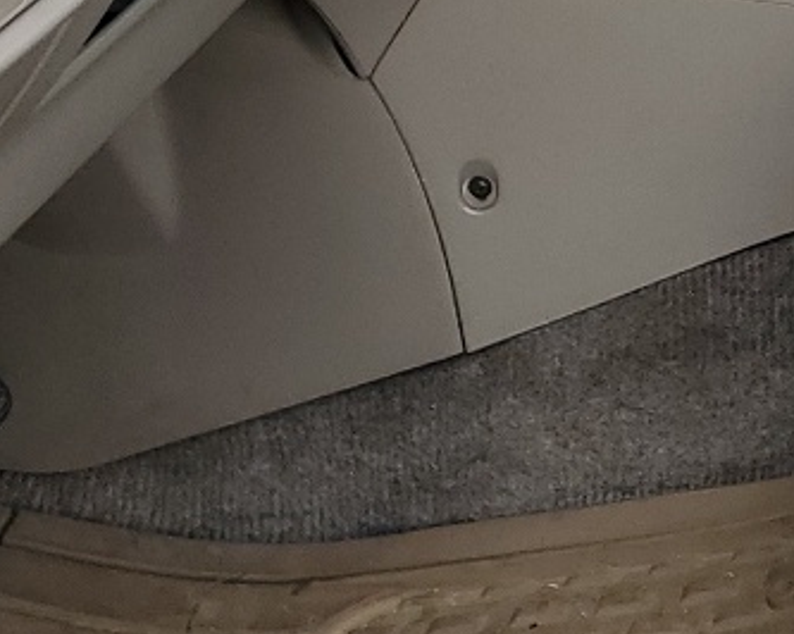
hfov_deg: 14.3
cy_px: -377
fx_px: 2865
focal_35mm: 122
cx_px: 1333
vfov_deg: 11.9
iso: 50
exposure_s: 1/133
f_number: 1.5
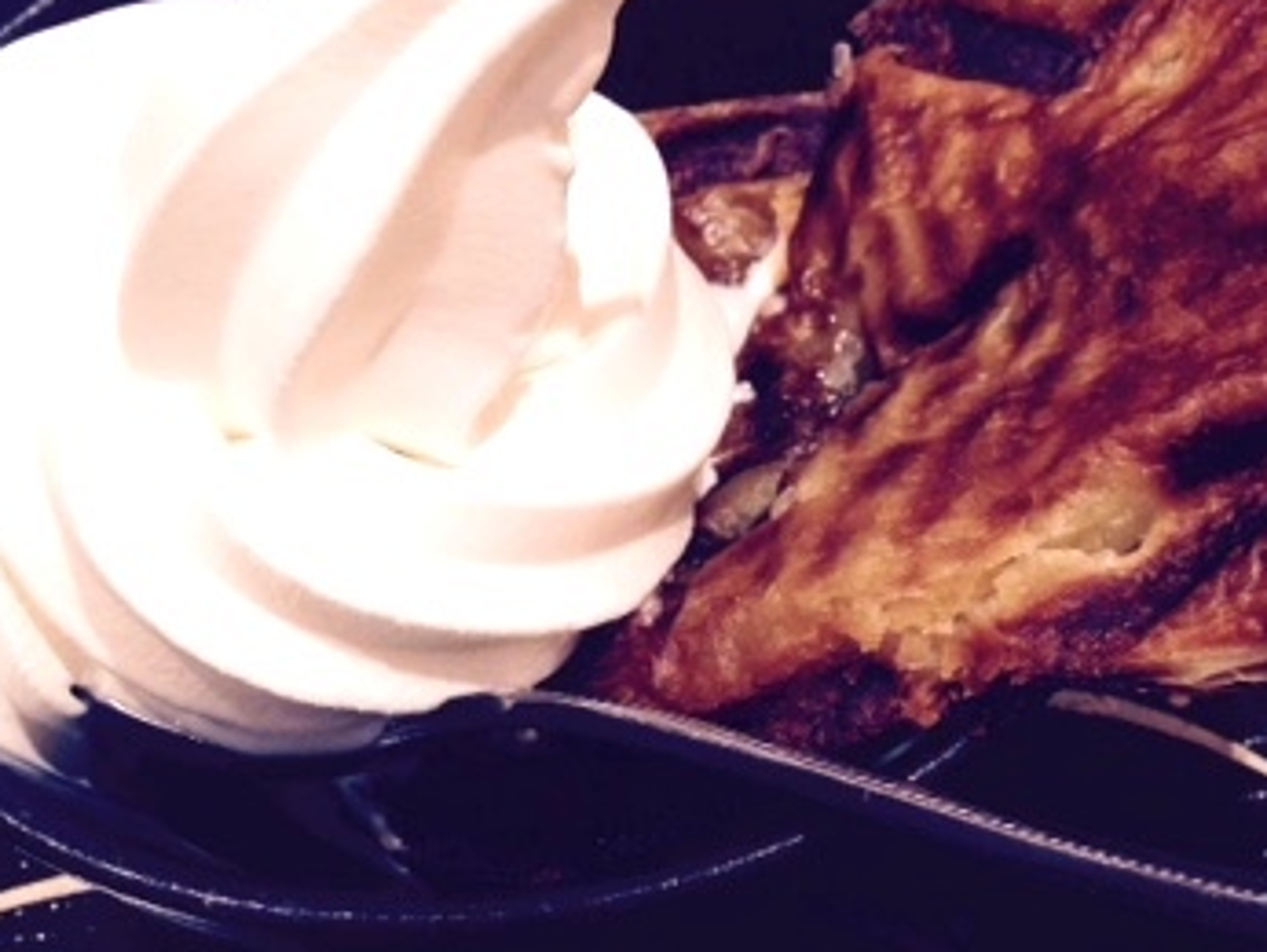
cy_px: 425
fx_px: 2234
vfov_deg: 24.0
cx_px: 857
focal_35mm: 61
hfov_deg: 31.4
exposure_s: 1/20
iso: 50
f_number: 2.4
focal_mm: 4.12
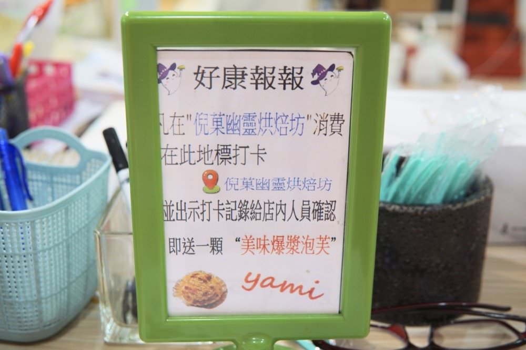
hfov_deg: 43.6
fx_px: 657
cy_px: 175
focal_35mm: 45
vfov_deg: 29.8
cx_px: 263
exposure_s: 1/60
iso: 320
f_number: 4
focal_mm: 30
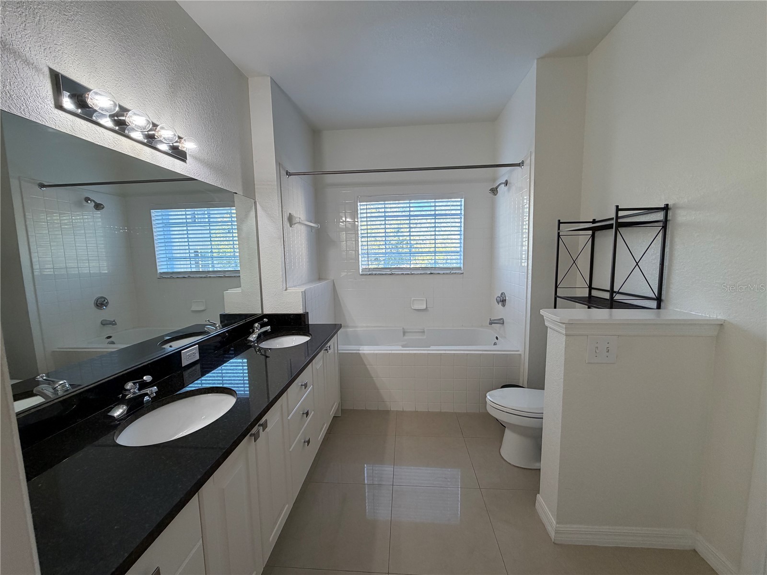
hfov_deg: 102.1
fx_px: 310
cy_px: 288
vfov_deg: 85.7
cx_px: 384
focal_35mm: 14
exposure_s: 1/120
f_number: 2.2
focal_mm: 2.22
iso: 160
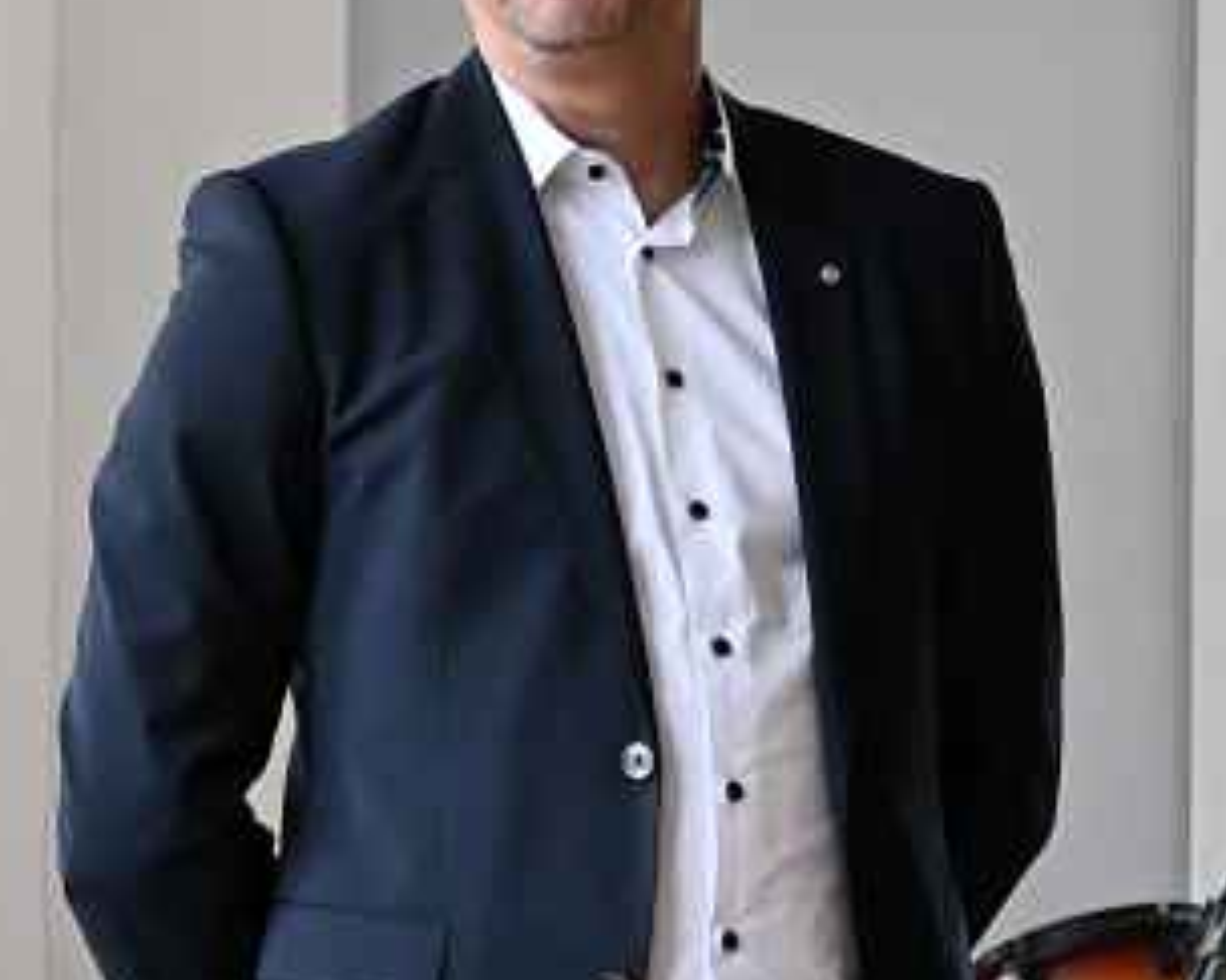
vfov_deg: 6.9
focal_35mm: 222
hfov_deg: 8.7
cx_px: 298
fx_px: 8053
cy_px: 871
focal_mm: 40
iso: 4500
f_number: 4.5
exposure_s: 1/200
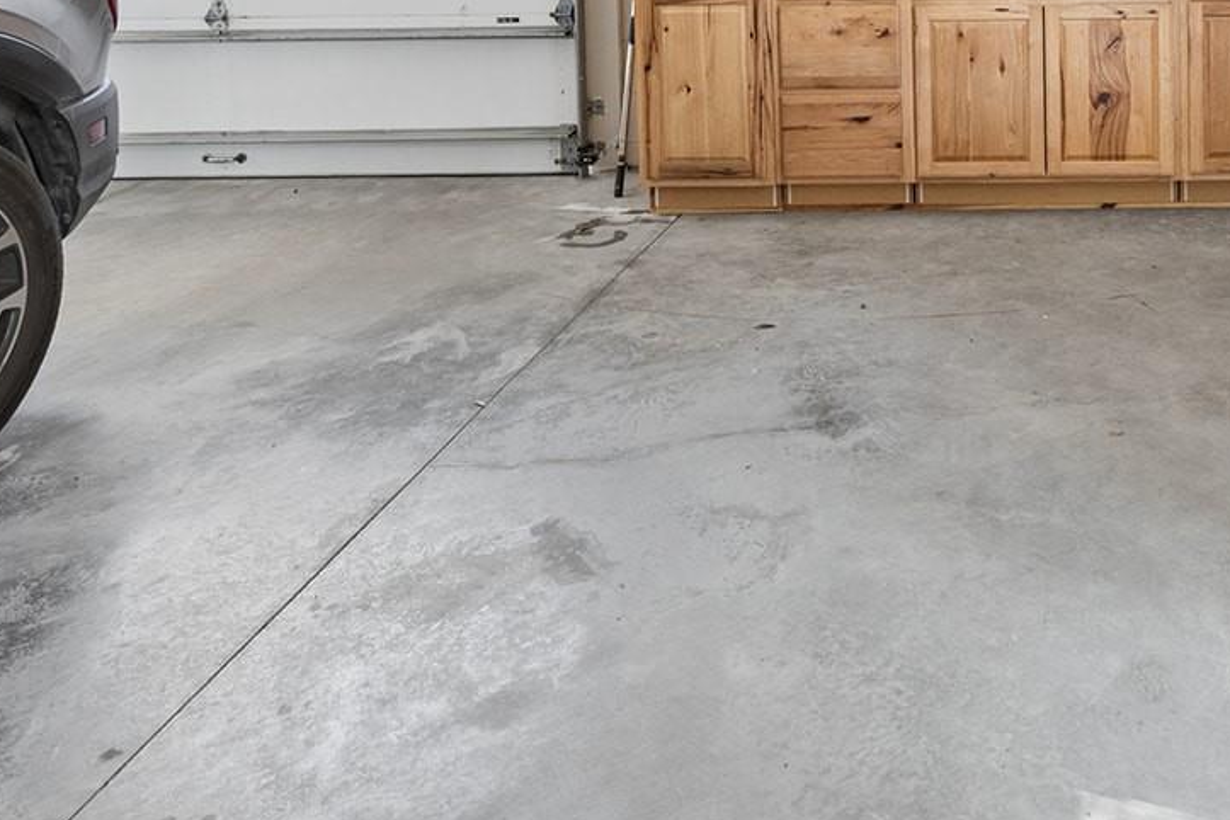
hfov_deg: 54.7
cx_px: 1036
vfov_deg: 37.6
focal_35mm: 31
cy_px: -5
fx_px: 1059
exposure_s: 1/6
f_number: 8
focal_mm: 14
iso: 400
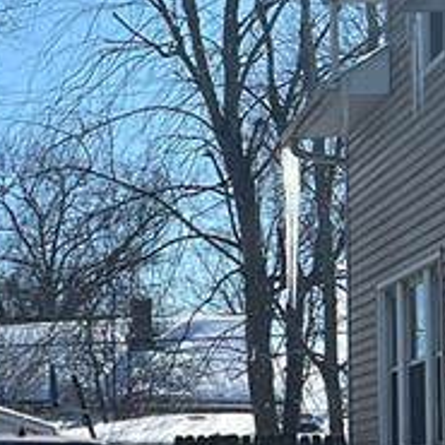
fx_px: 1847
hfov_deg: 11.3
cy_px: 378
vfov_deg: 13.6
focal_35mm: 127
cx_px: -652
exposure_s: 1/5882
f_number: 1.5
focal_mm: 5.7
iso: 50
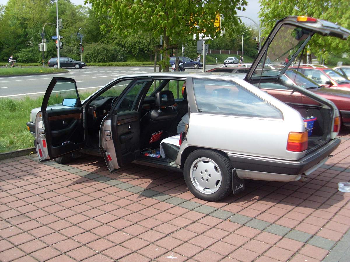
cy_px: 131
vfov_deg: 37.7
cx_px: 175
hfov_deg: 49.0
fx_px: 384
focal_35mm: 38
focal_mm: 6.3
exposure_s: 1/180
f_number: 7.7
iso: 80
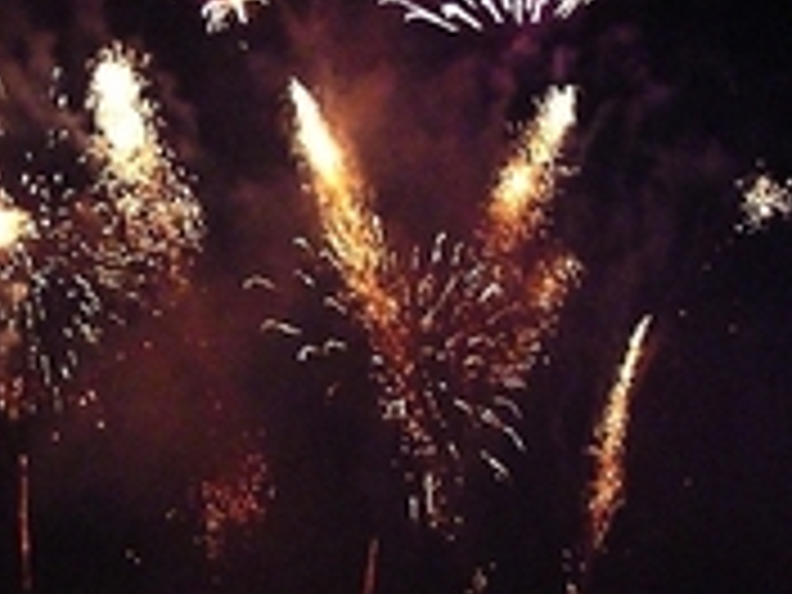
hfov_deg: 15.6
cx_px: 252
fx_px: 2883
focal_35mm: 126
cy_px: 594
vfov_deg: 11.6
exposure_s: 1/4
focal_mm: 5.7
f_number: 2.8
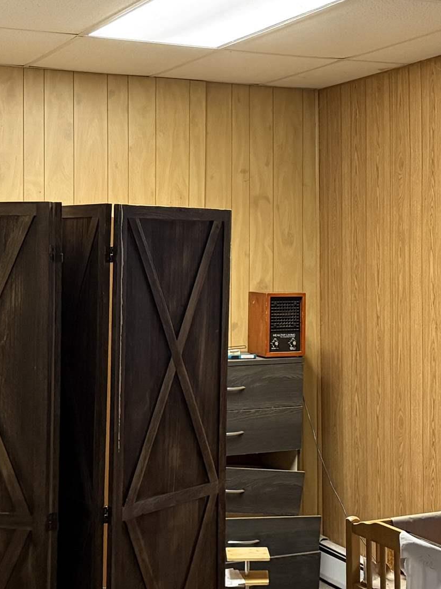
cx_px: 314
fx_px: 1138
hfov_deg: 21.8
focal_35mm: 67
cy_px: 221
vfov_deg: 28.9
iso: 640
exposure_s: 1/40
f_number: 1.78
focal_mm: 6.76
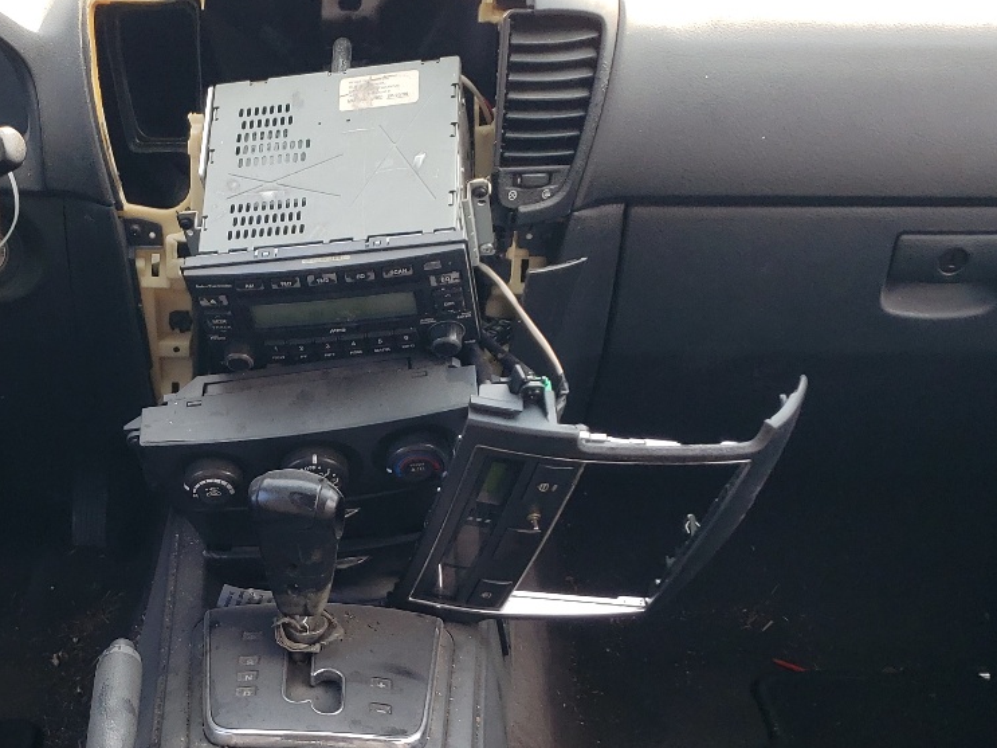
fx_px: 1613
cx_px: 256
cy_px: 620
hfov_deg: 33.7
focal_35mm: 56
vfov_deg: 25.5
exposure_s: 1/196
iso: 50
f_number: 1.5
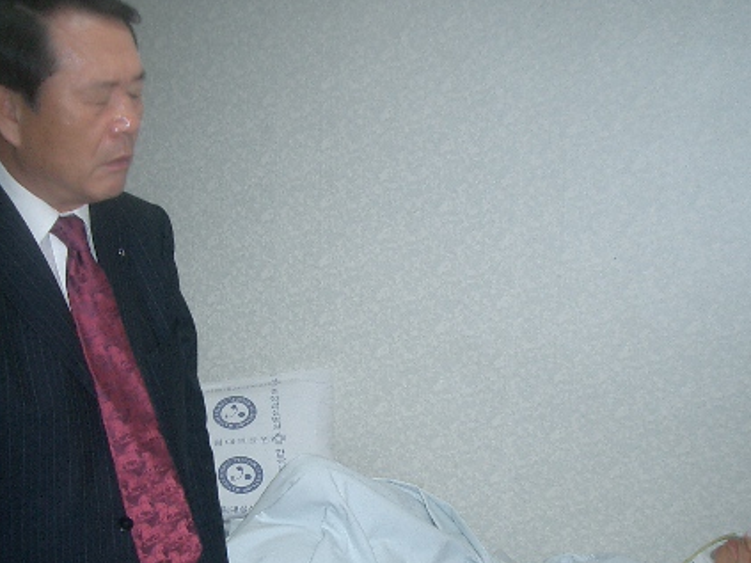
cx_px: 343
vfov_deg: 27.2
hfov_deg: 36.2
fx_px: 1150
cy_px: 405
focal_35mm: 53
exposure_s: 1/40
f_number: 2.6
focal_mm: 5.8
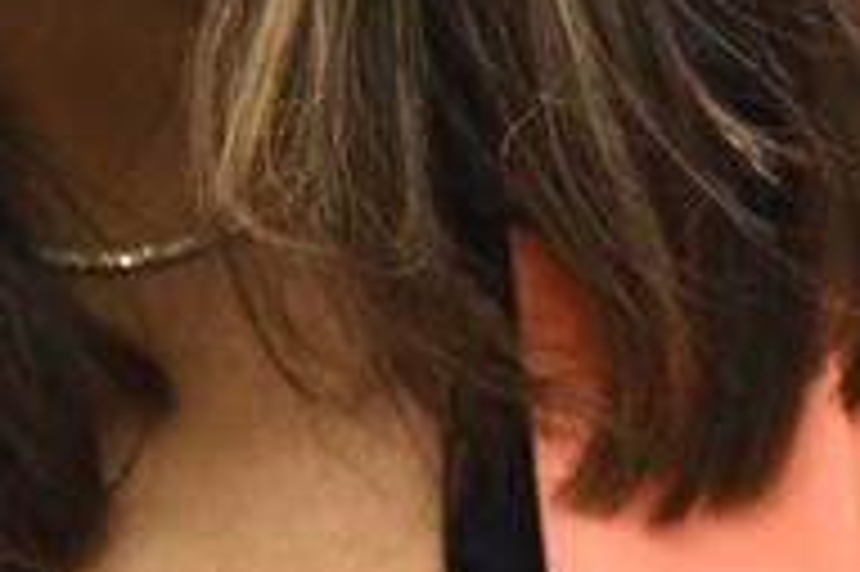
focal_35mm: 755
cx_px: 360
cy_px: 243
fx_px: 18020
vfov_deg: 1.8
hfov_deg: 2.7
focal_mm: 120
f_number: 3.5
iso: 800
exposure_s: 1/200
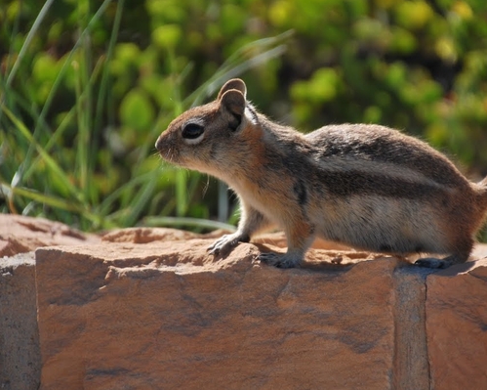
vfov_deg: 4.1
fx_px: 5375
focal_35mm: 373
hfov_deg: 5.2
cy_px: 195
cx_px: 283
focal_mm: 220
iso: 100
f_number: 6.3
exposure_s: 1/320
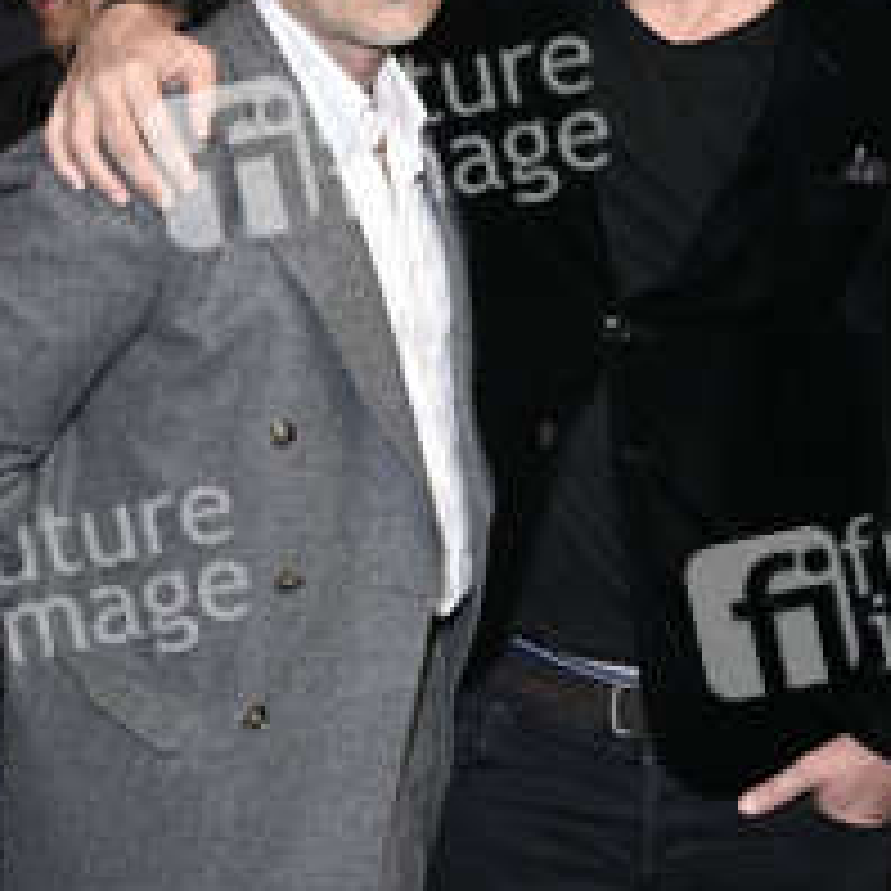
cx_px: 508
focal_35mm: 55
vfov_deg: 31.0
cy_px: 369
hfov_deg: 31.0
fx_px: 1602
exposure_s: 1/250
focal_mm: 32
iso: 500
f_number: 5.6
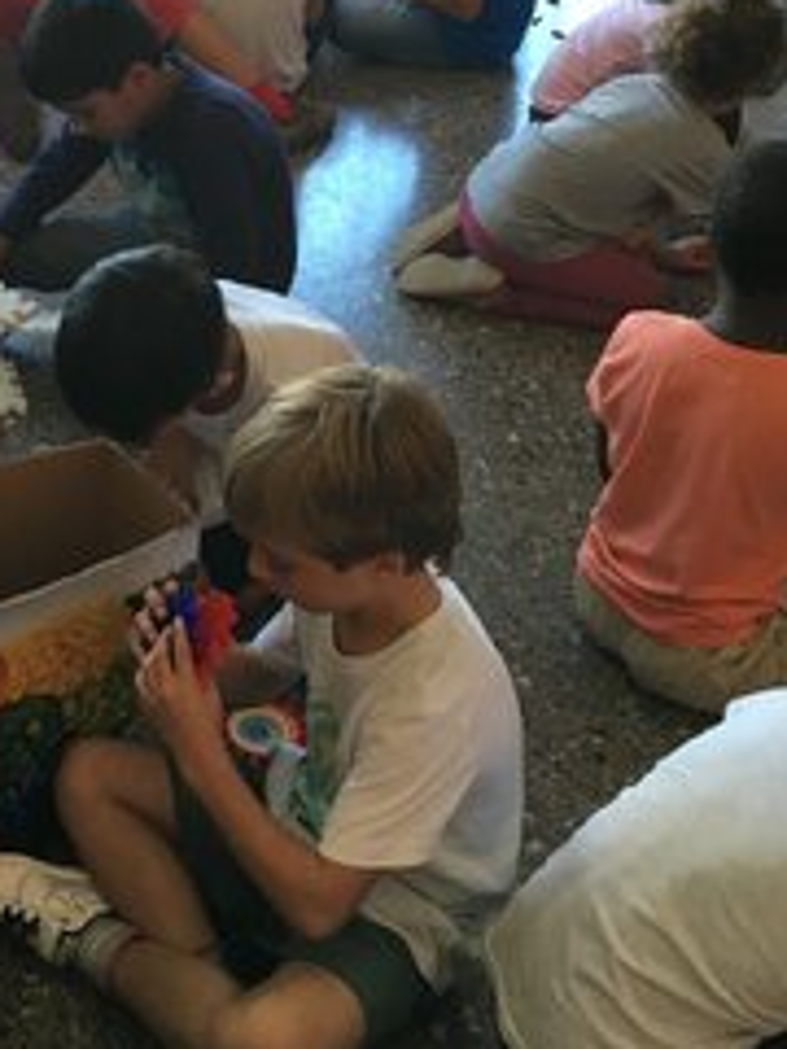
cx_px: 114
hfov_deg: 24.7
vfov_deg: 32.4
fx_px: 1758
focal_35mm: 58
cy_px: 227
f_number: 2.2
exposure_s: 1/33
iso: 40
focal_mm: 4.15
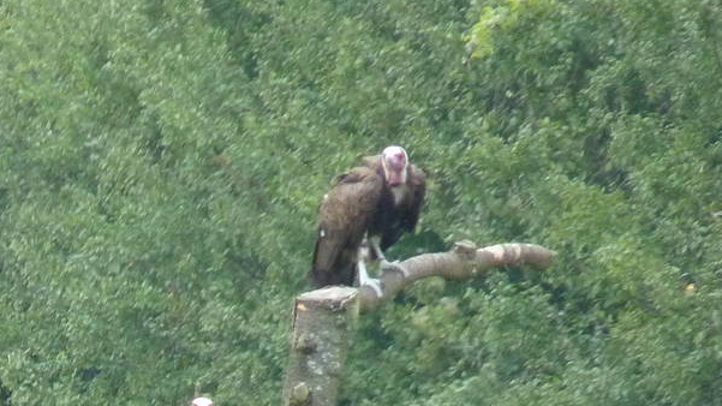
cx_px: 97
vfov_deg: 0.9
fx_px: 26973
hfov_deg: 1.5
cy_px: 589
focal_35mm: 1409
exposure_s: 1/320
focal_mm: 86.4
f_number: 4.4
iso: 400
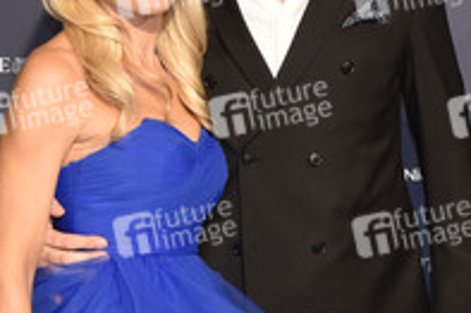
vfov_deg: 14.1
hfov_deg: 21.2
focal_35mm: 96
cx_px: 207
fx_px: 1255
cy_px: 50
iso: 1250
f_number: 7.1
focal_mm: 42
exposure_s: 1/200
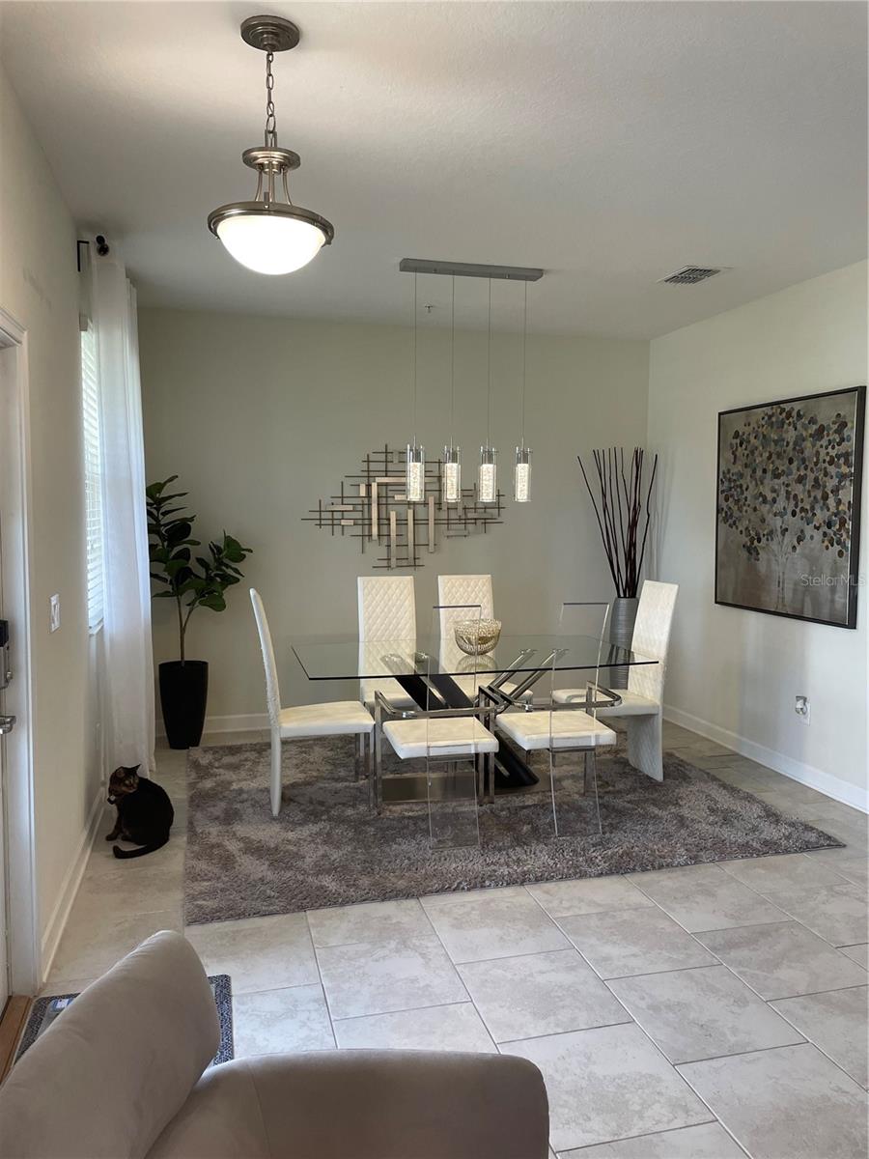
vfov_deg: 67.3
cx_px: 434
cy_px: 580
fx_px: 870
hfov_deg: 53.1
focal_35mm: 26
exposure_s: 1/120
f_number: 1.6
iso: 100
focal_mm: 4.2
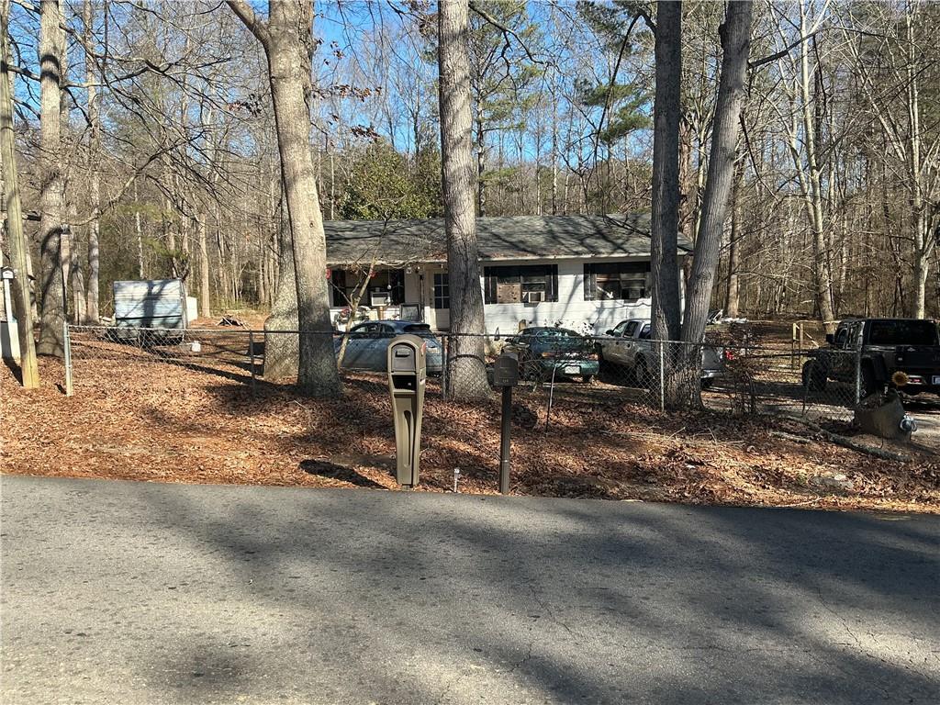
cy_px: 352
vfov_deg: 48.2
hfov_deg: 61.7
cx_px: 470
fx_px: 787
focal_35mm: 29
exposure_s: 1/759
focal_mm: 3
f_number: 1.8
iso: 25
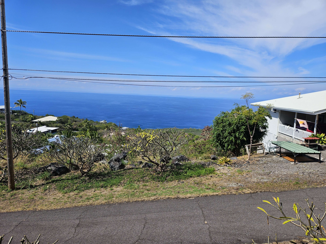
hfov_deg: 73.9
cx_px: 163
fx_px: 217
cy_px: 122
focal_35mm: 23
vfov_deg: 58.9
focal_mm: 5.4
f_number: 1.8
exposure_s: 1/2851
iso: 25
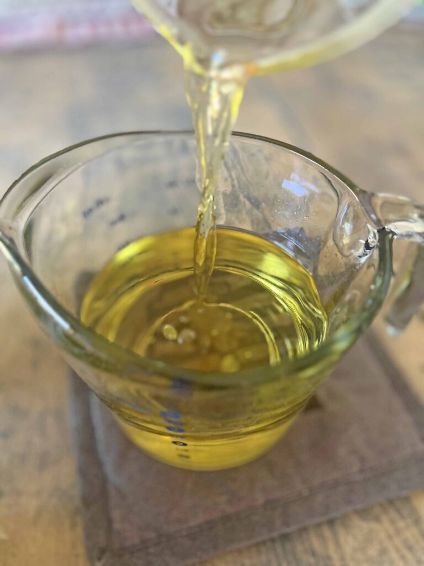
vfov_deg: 67.3
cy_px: 283
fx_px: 425
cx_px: 212
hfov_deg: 53.1
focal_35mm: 26
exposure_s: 1/60
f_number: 1.5
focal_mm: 5.7
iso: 250
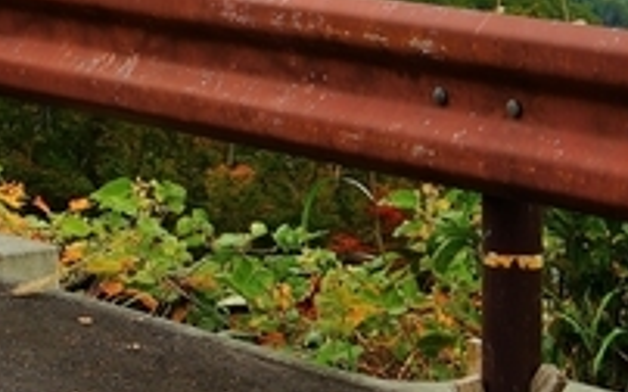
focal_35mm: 174
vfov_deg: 7.2
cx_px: -398
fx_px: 2976
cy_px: -423
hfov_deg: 11.4
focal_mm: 43
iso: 100
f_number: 6.7
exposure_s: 1/90
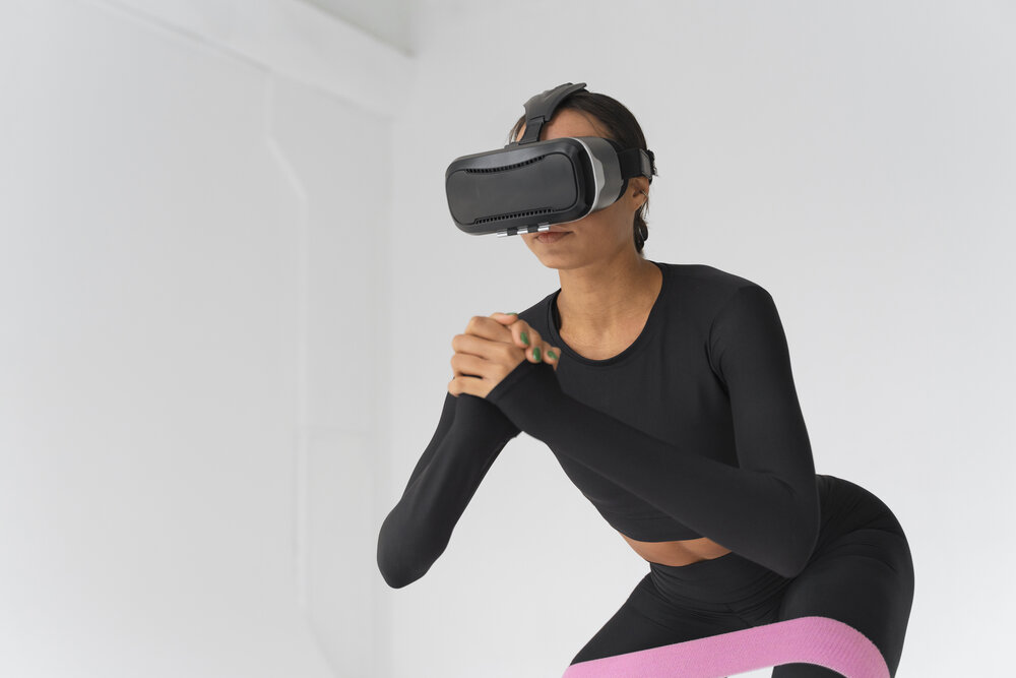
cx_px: 508
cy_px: 339
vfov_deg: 29.9
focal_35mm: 45
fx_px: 1270
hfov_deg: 43.6
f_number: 2.8
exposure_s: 1/1600
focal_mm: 45
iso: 500
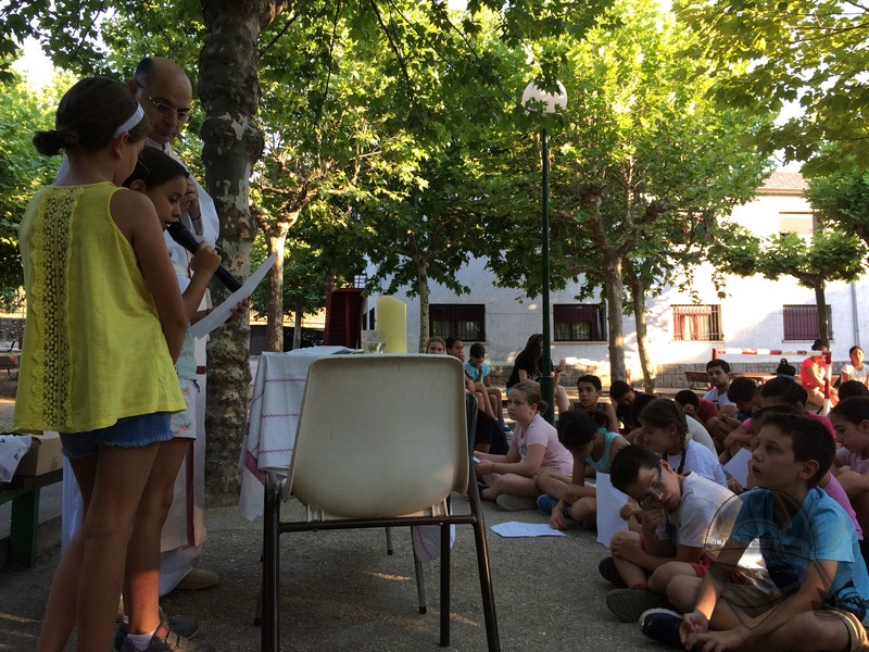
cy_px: 326
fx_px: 728
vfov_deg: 48.2
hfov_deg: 61.7
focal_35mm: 29
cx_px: 434
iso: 32
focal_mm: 4.15
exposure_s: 1/100
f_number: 2.2
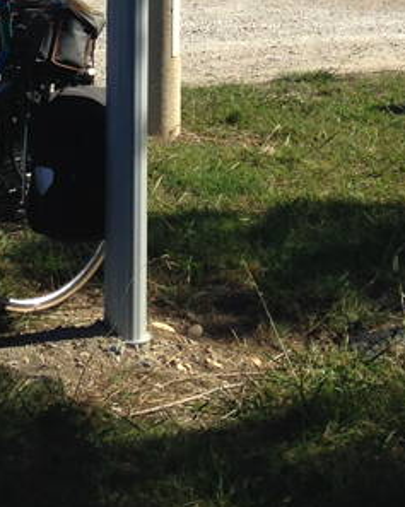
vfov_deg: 13.2
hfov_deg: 11.1
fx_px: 2086
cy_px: -222
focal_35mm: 139
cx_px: 185
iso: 50
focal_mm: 4.12
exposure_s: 1/1550
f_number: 2.4
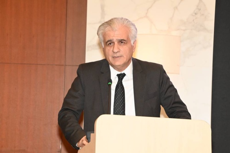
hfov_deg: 10.3
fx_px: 1277
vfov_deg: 6.9
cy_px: 76
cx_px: 115
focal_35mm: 200
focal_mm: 200
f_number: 14
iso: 20000
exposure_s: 1/250
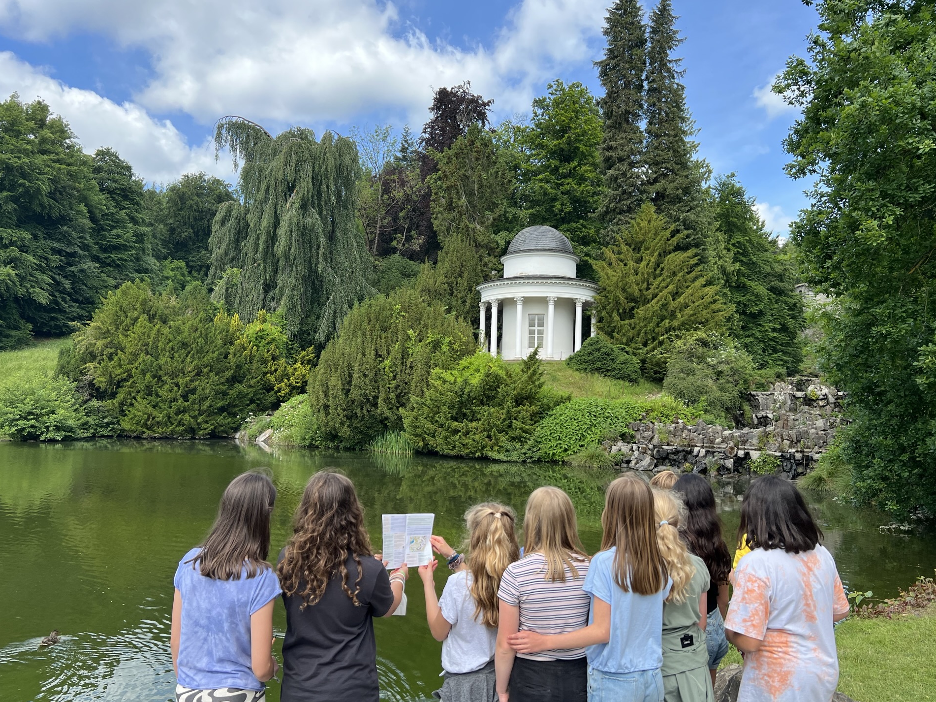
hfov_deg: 63.4
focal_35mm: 28
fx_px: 757
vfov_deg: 49.7
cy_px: 376
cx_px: 462
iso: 50
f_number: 1.5
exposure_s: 1/1468
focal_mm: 5.7
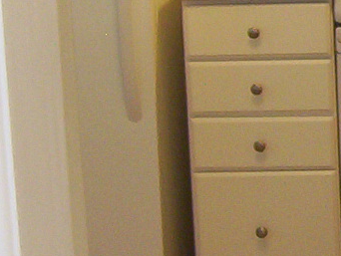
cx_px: 536
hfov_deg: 11.0
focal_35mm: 172
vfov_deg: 8.6
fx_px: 1696
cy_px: 23
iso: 140
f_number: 2.76
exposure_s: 1/30
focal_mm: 5.54
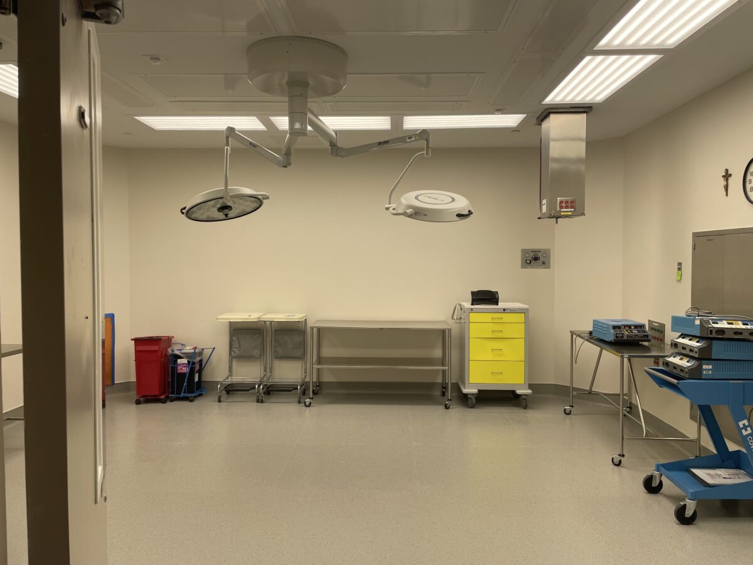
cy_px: 282
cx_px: 376
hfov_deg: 67.3
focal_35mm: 26
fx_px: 566
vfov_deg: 53.1
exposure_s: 1/596
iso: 32
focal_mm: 4.2
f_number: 1.6
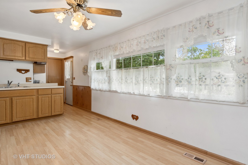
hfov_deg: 90.0
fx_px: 124
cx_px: 124
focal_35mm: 18
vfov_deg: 67.4
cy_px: 82
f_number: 8
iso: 320
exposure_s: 1/20
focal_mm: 12
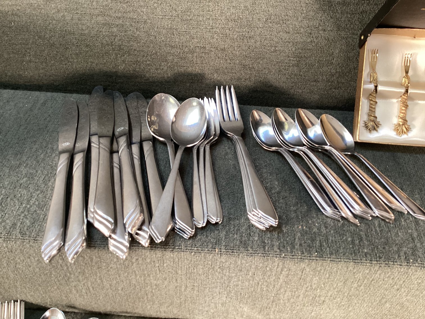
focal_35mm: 31
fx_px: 381
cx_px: 212
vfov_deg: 45.4
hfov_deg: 58.3
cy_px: 160
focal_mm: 3.3
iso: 250
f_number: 2.4
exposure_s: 1/60
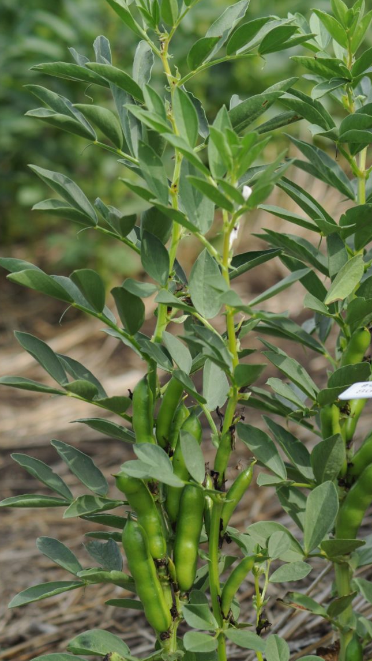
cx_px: 196
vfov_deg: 16.0
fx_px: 2358
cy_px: 332
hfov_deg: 9.0
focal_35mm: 135
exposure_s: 1/640
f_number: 6.3
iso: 250
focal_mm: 85
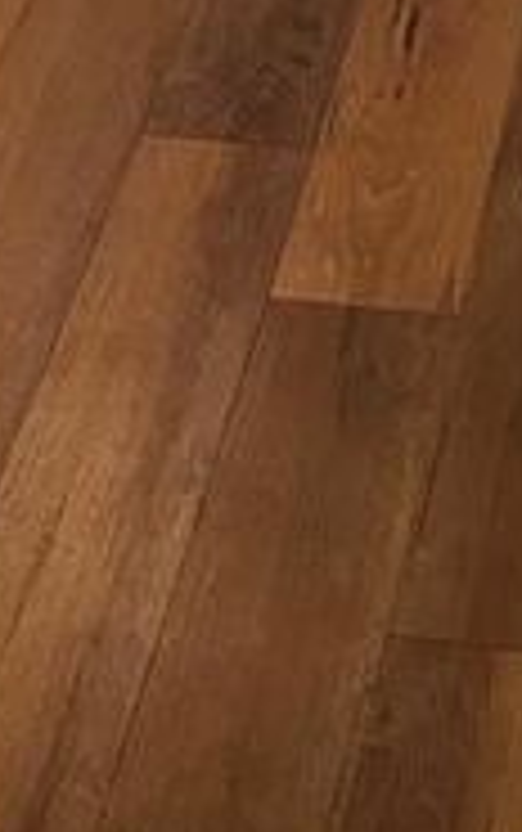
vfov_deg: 13.0
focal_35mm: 129
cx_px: 459
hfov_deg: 10.1
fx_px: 2929
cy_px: -1046
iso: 200
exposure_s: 1/60
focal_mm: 4.2
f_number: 1.6
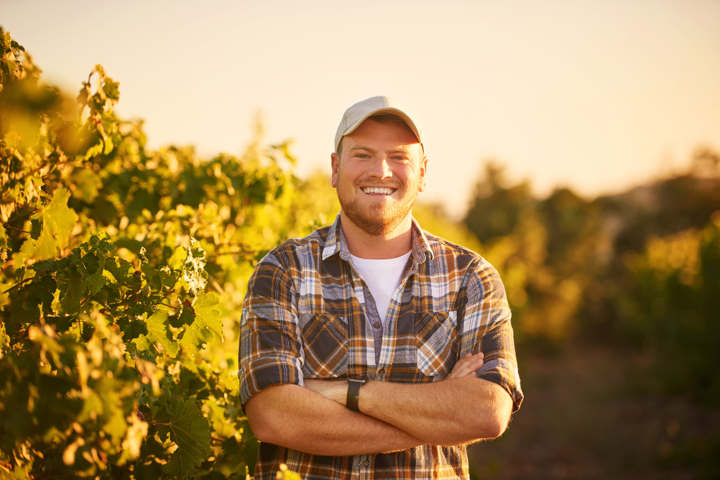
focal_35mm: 122
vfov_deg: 11.2
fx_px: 2440
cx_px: 360
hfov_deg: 16.8
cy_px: 240
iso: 100
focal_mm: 122
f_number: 2.8
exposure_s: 1/320
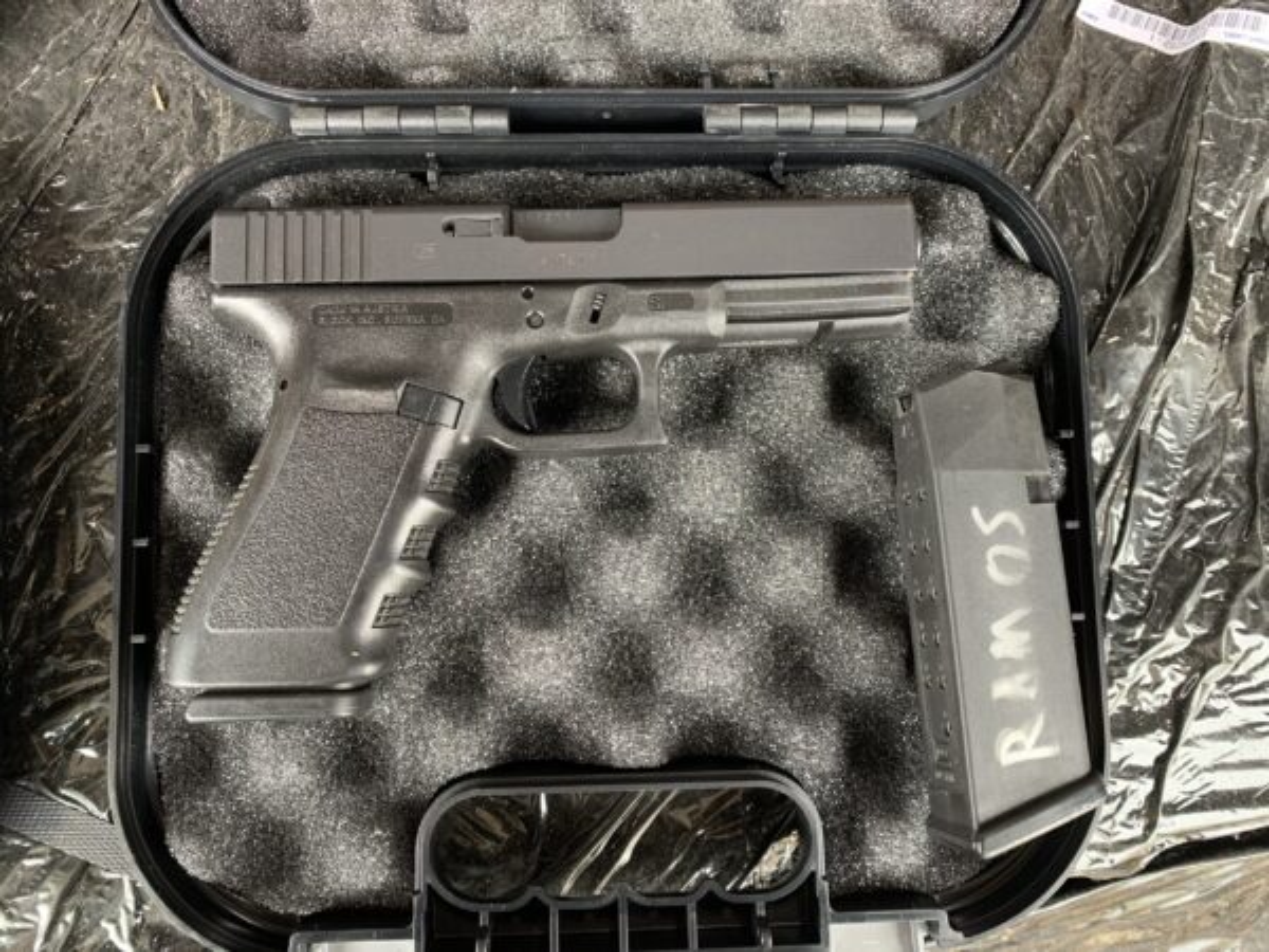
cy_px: 476
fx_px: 953
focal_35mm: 26
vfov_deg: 53.1
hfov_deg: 67.3
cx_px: 634
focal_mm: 4.25
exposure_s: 1/60
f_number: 1.8
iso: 250
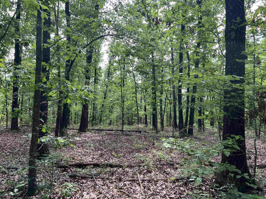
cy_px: 100
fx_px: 200
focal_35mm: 26
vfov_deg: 53.1
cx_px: 133
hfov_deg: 67.3
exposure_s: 1/313
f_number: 1.5
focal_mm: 5.7
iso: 50
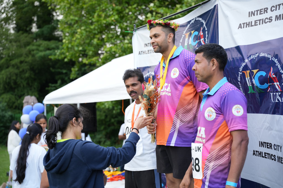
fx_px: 376
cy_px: 94
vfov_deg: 28.2
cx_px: 142
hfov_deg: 41.3
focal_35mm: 48
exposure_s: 1/250
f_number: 2.8
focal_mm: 47.8
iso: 250
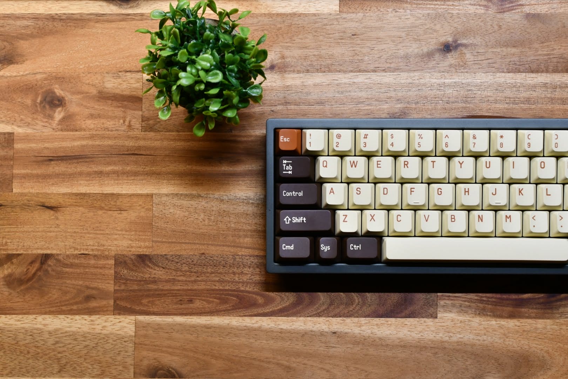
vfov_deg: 26.0
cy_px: 190
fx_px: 820
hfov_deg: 38.2
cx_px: 284
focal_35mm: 52
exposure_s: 1/50
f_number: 5
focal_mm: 35
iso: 560
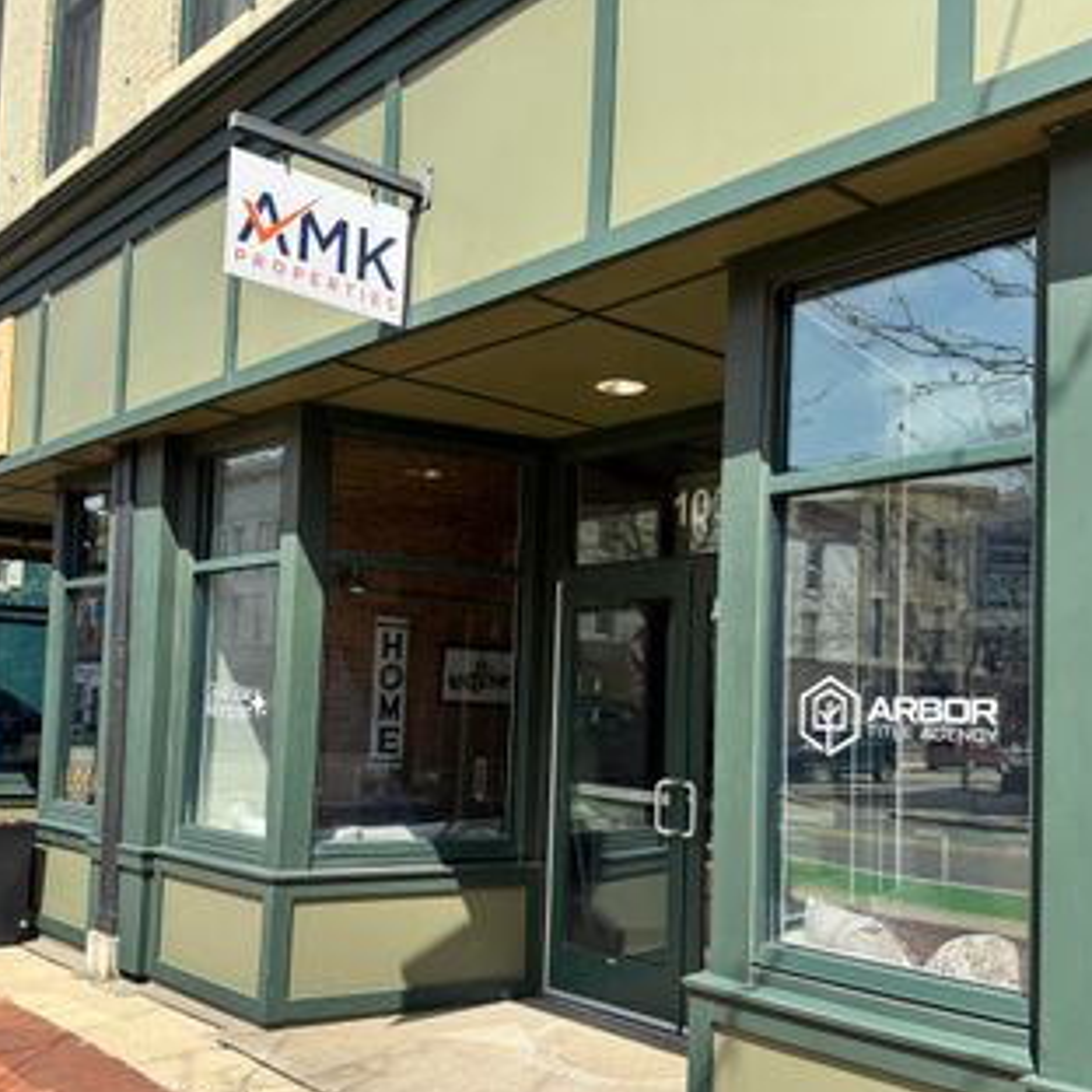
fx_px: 1213
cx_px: 553
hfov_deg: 48.4
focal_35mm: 34
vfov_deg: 48.2
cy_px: 646
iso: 80
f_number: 1.78
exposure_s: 1/2604
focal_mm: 6.76
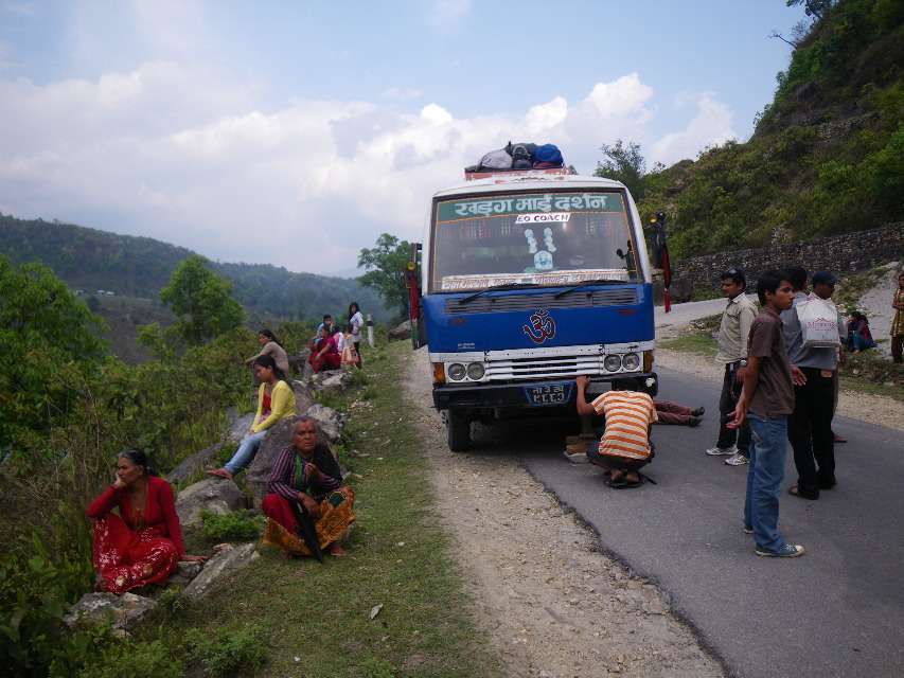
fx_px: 731
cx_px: 452
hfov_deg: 63.4
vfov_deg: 49.8
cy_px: 339
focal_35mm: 28
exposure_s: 1/200
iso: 50
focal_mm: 5
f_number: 3.5
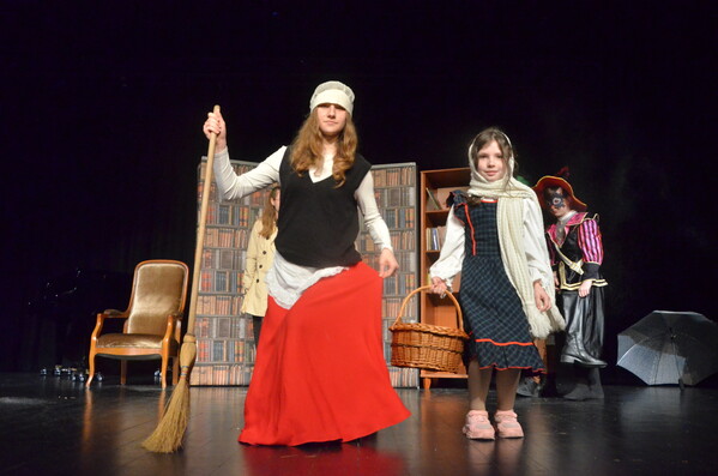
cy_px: 238
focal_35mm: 32
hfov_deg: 59.6
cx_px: 359
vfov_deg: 41.6
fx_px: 627
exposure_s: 1/125
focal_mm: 21
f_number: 6.3
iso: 3200
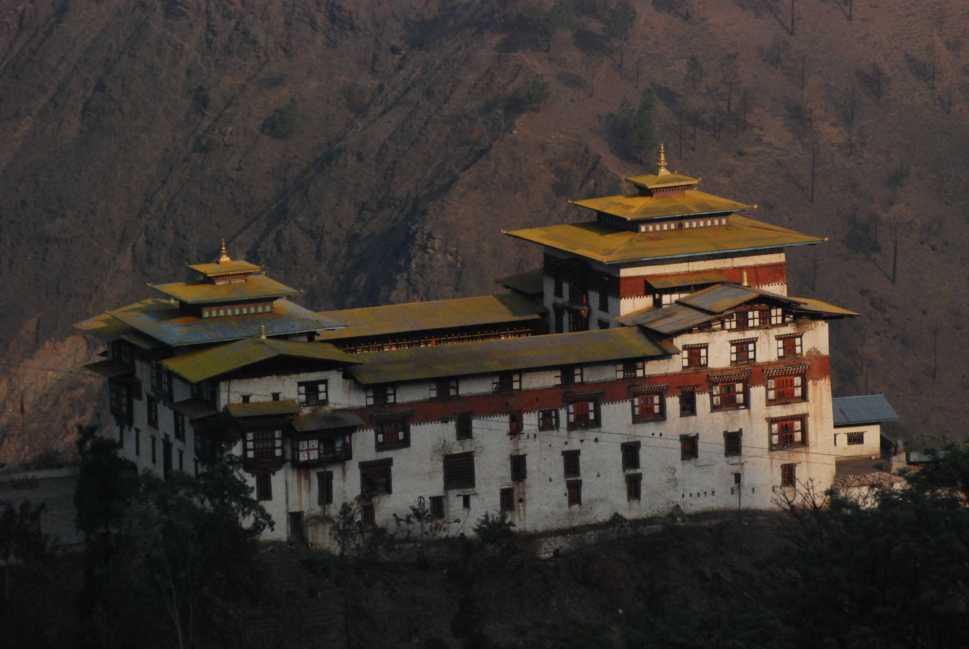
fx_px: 7478
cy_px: 324
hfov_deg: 7.4
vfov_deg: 5.0
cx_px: 484
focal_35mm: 278
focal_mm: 185
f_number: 6.3
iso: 1100
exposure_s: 1/4000
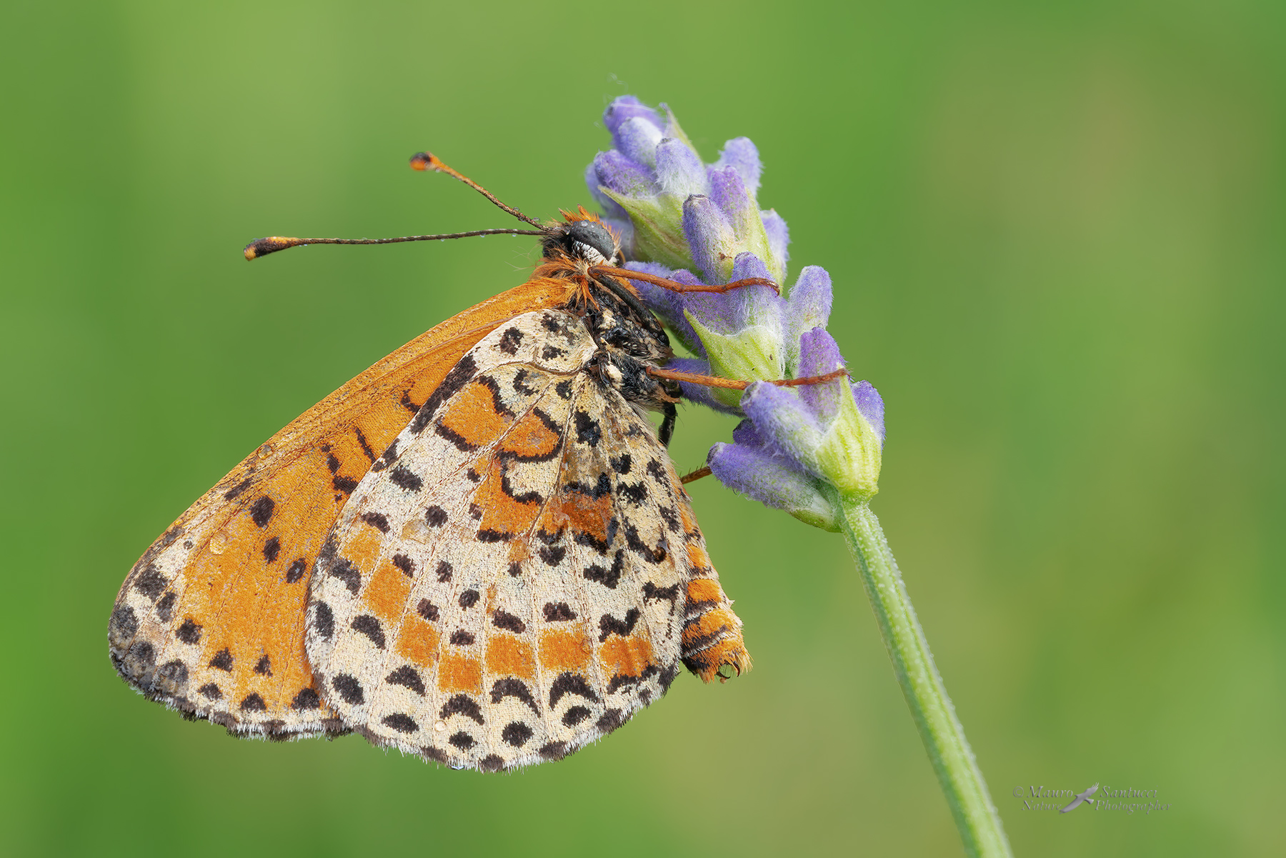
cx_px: 643
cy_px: 429
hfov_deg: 22.6
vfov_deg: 15.2
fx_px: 3216
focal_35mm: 90
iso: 100
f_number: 14
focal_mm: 90
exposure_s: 1/5
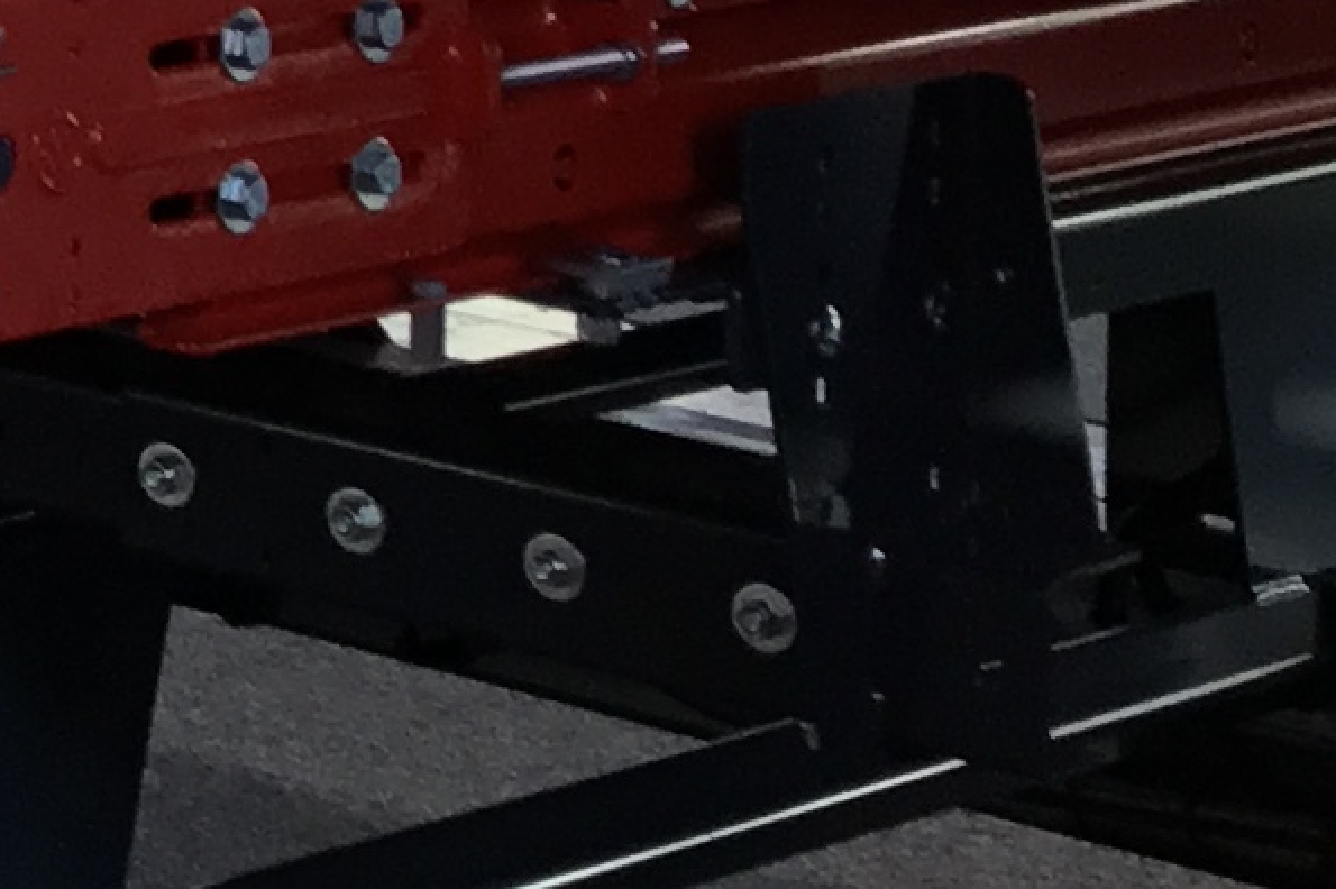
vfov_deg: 7.3
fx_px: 6565
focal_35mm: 177
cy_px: -1102
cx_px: -2061
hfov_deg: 9.9
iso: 25
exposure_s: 1/30
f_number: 2.4
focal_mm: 3.3
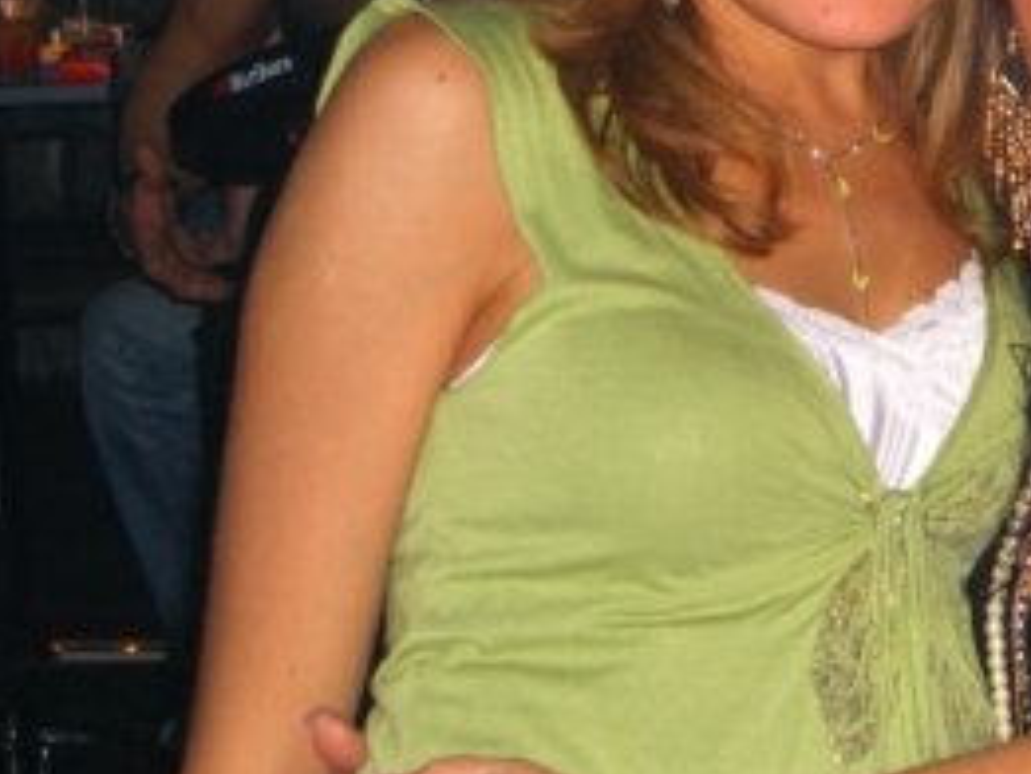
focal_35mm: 131
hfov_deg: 14.8
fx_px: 3903
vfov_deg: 11.2
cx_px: 1019
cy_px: -36
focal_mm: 11.8
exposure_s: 1/60
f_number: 3.6
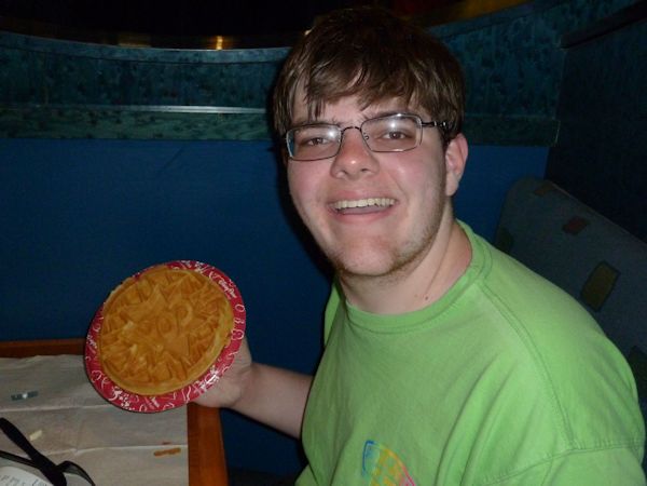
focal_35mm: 37
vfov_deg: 38.7
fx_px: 692
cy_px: 243
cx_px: 324
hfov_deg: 50.1
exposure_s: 1/125
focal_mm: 6.1
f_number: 3.6
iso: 400
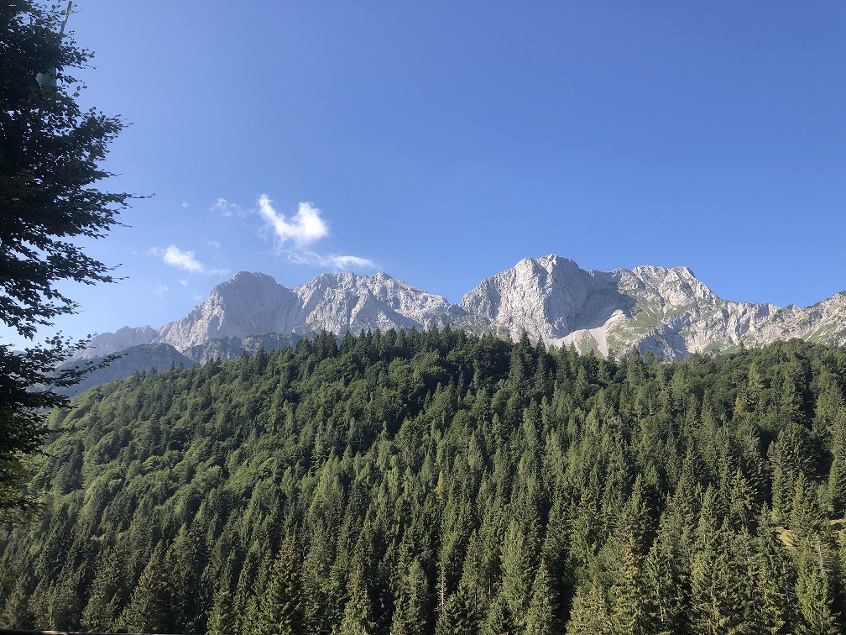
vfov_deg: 49.7
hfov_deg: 63.4
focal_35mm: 28
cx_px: 423
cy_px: 318
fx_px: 684
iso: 20
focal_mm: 4
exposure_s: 1/1066
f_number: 1.8
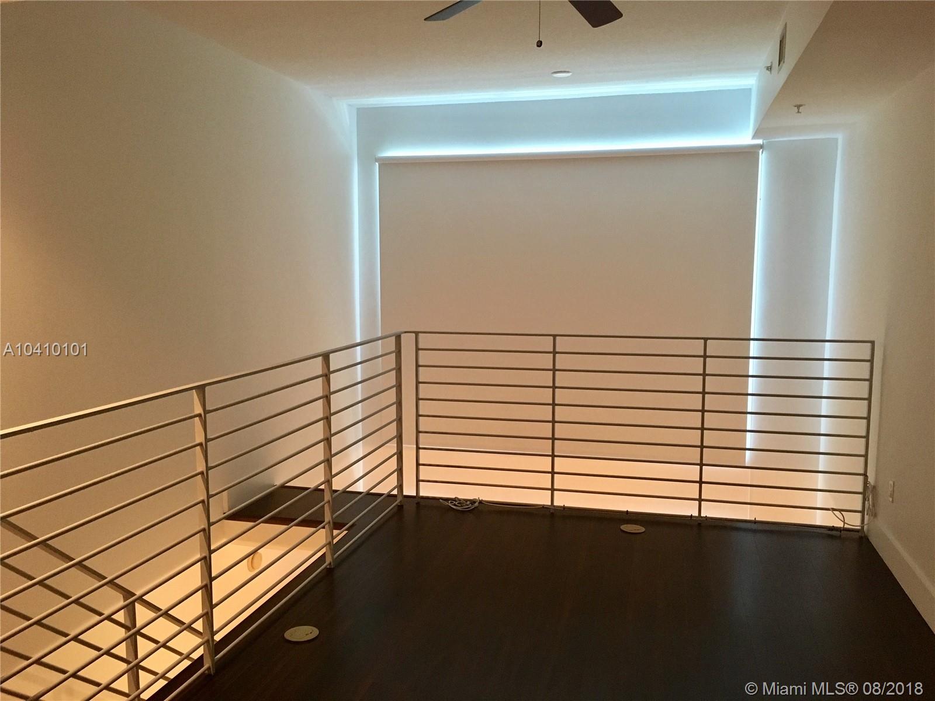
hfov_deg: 61.7
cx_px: 468
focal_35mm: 29
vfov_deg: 48.2
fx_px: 783
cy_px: 350
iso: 200
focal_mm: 4.15
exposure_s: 1/30
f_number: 2.2
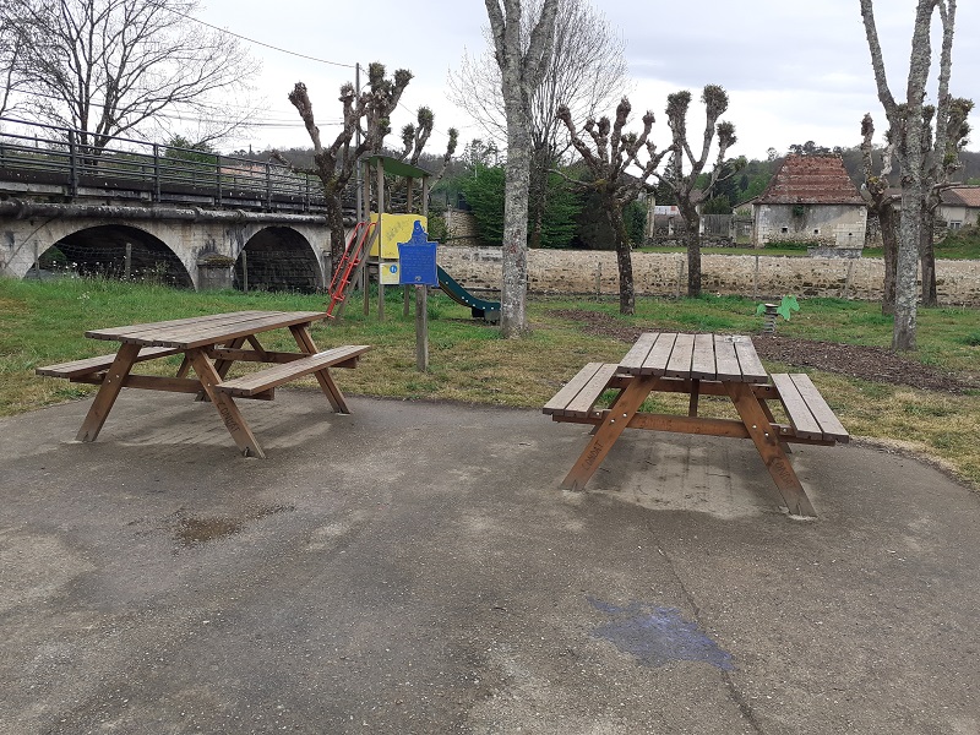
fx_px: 764
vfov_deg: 51.4
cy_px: 368
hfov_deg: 65.3
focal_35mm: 27
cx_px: 490
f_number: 1.9
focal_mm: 3.6
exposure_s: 1/484
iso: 40
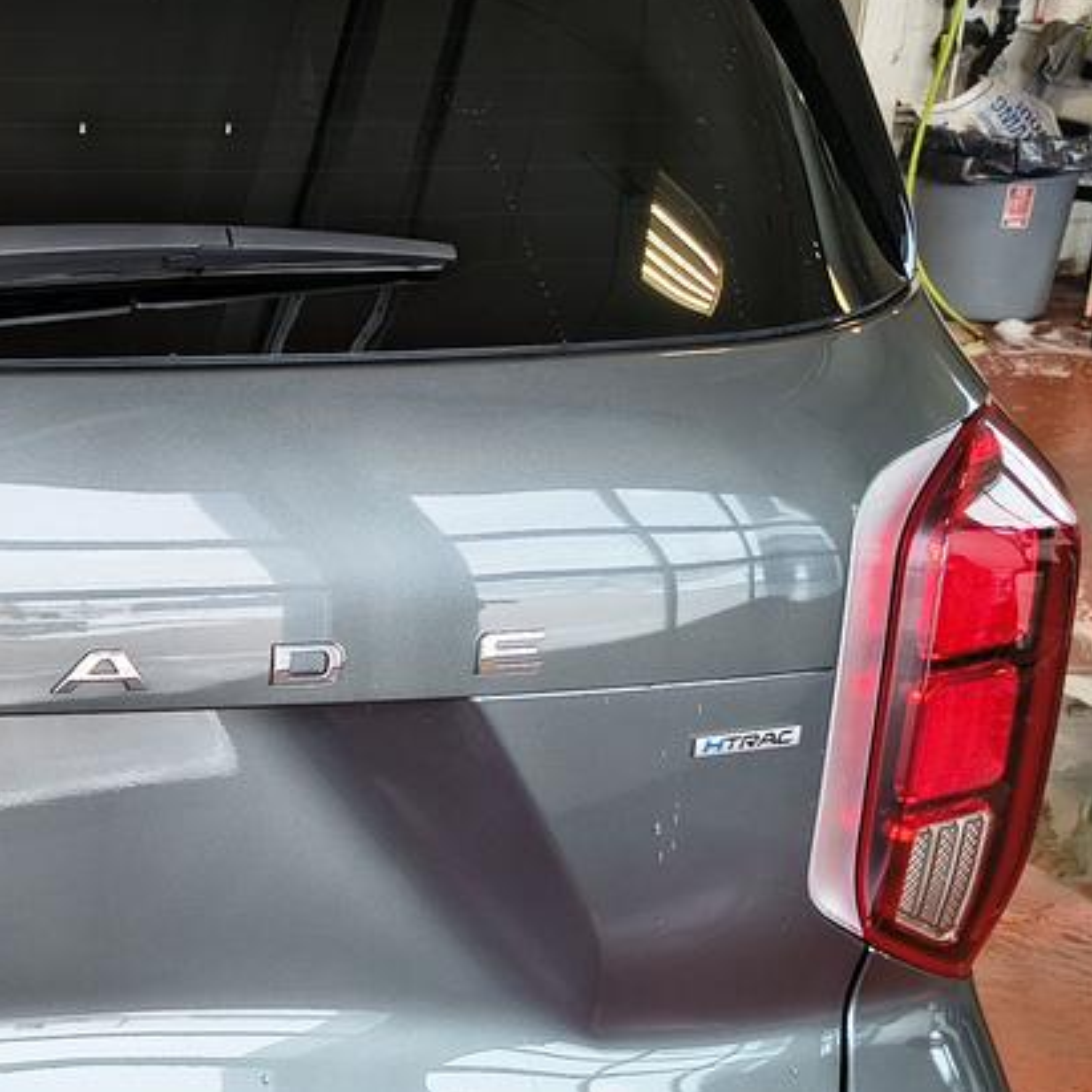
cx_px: -327
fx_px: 2356
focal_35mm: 66
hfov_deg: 23.2
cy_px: 704
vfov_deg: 26.0
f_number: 1.8
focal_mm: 5.56
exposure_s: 1/136
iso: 100
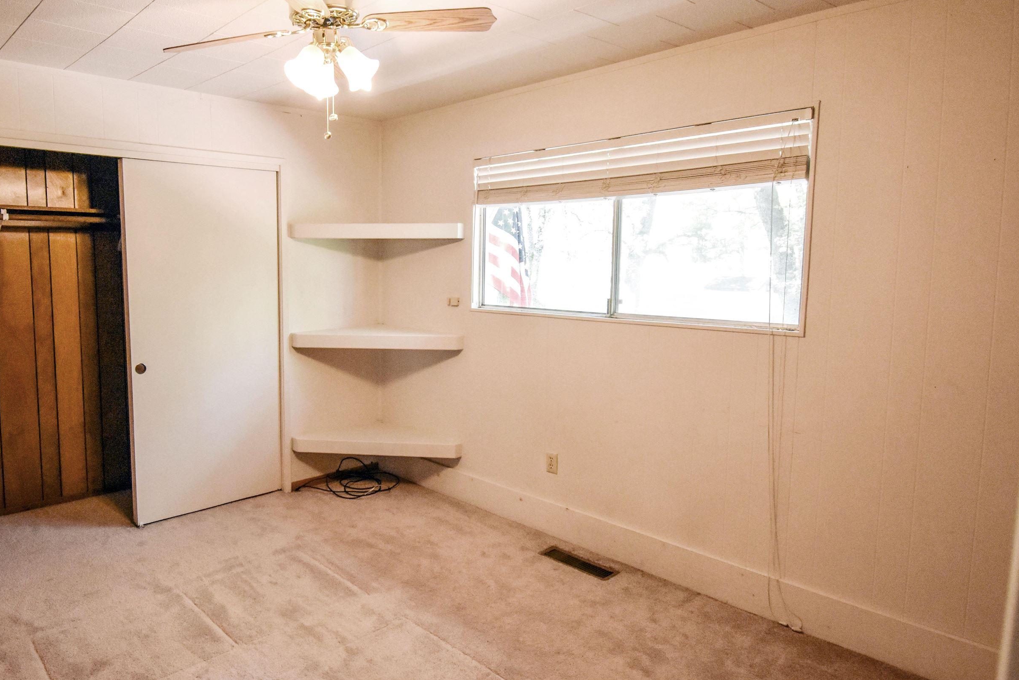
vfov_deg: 55.1
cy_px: 332
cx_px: 392
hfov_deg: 75.0
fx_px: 651
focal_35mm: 23
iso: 2000
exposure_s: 1/60
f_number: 4.8
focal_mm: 12
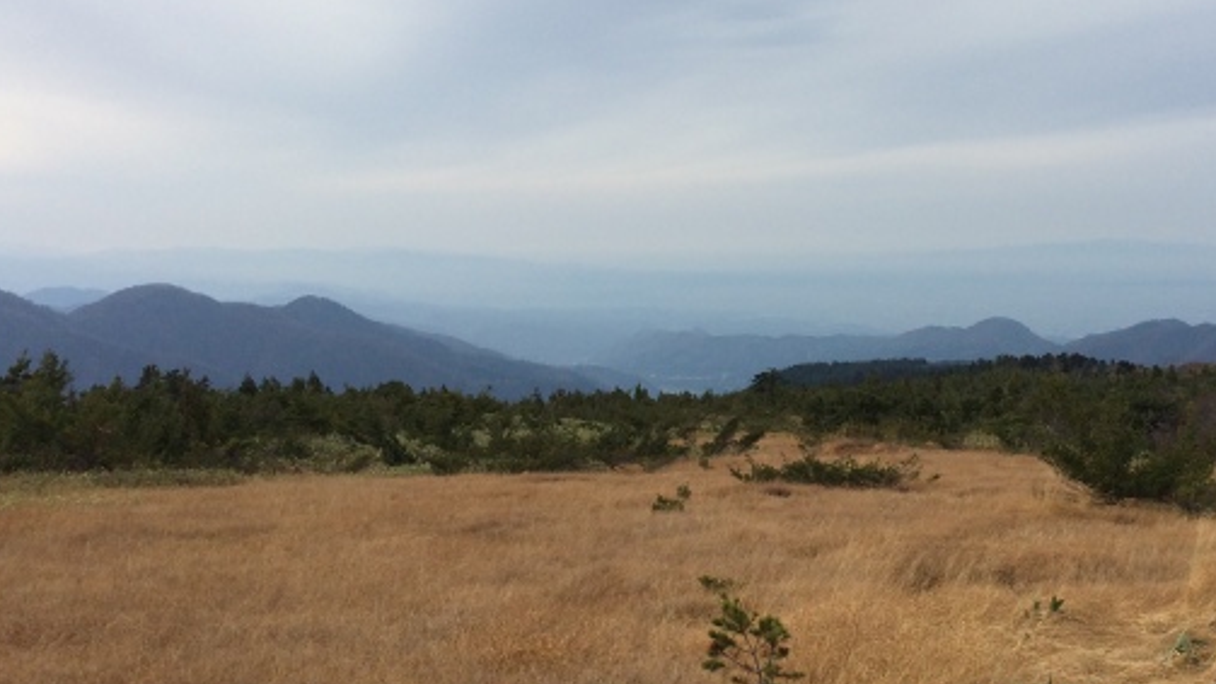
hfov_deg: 39.5
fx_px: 1677
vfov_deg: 23.0
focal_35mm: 52
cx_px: 781
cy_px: 276
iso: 40
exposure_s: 1/2933
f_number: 2.2
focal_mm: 4.12
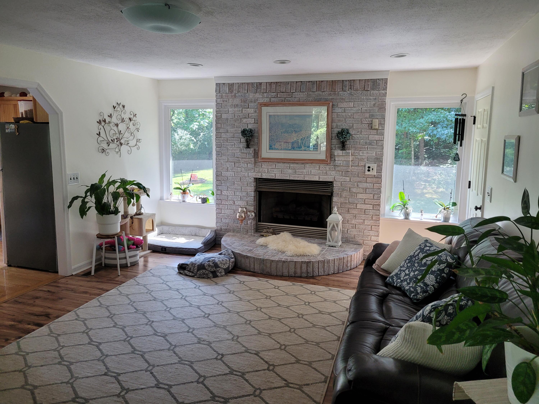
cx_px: 270
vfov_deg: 53.1
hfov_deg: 67.3
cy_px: 202
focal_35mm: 26
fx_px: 405
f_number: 1.8
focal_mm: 5.4
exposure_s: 1/120
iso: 200
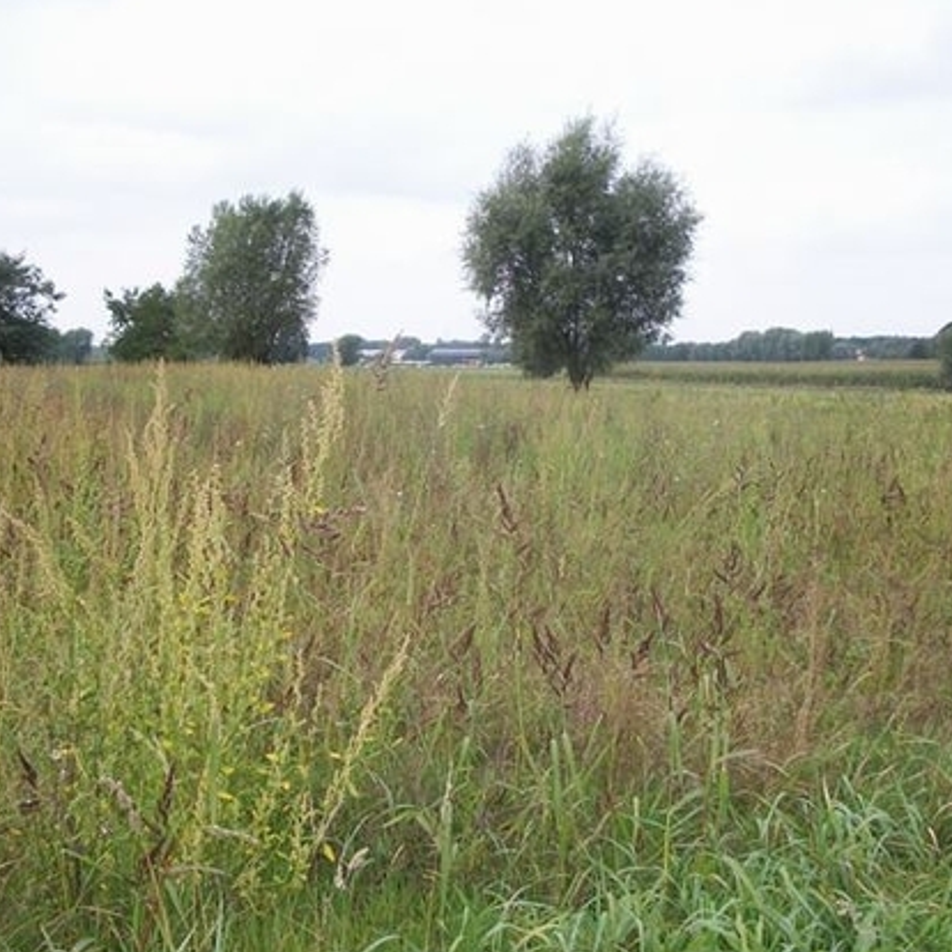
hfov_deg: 40.9
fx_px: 1276
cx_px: 421
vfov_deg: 40.9
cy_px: 492
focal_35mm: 41
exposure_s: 1/500
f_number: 2.9
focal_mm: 5.7
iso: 83
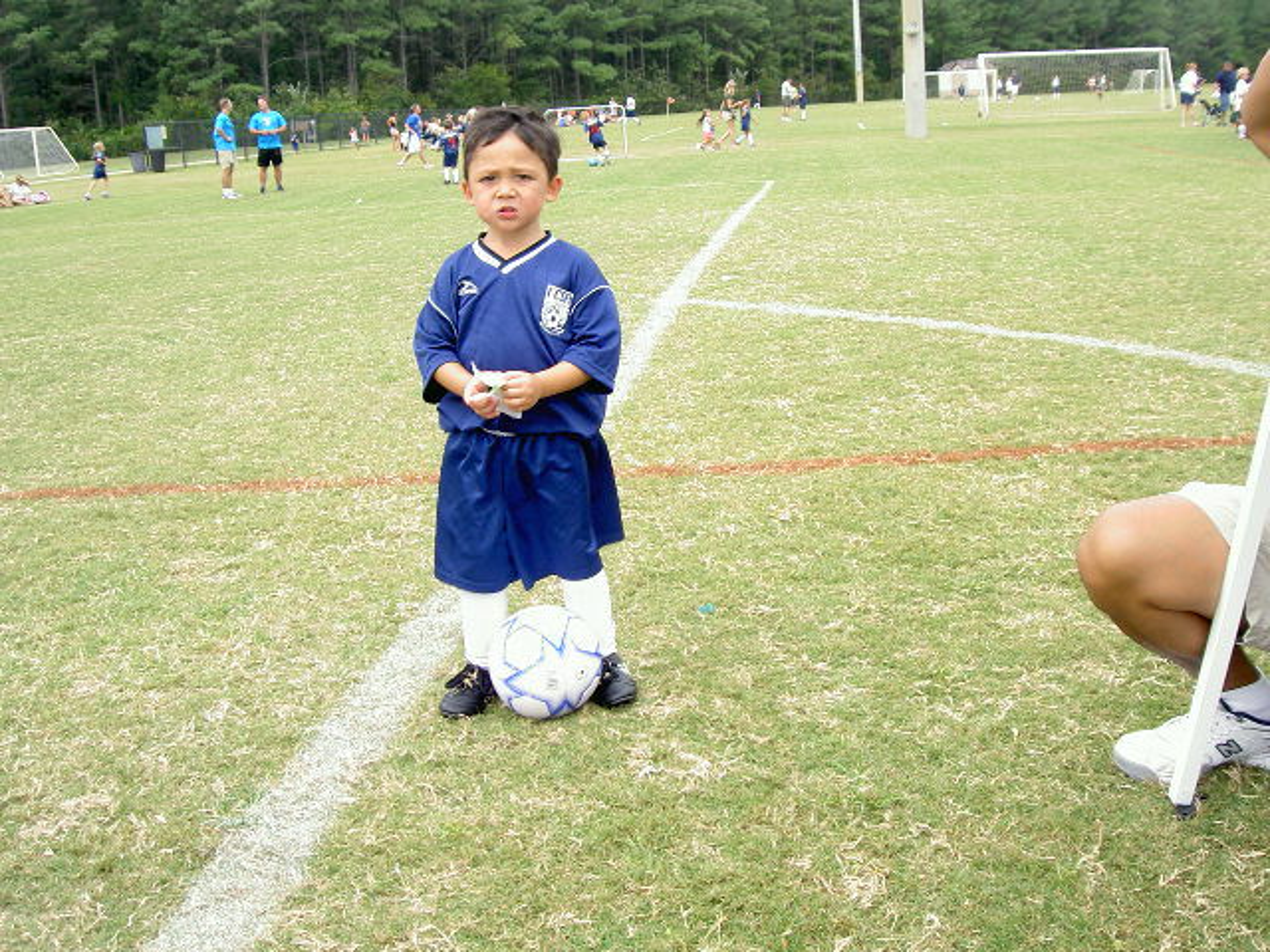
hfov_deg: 47.9
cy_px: 476
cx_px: 635
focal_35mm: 39
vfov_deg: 36.8
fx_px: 1431
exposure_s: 1/100
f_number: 4.7
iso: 100
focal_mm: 8
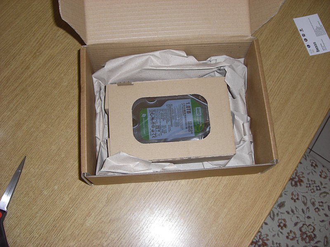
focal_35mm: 38
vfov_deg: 37.7
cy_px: 124
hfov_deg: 49.0
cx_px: 165
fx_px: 362
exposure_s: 1/60
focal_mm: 6.2
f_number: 2.7
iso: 100
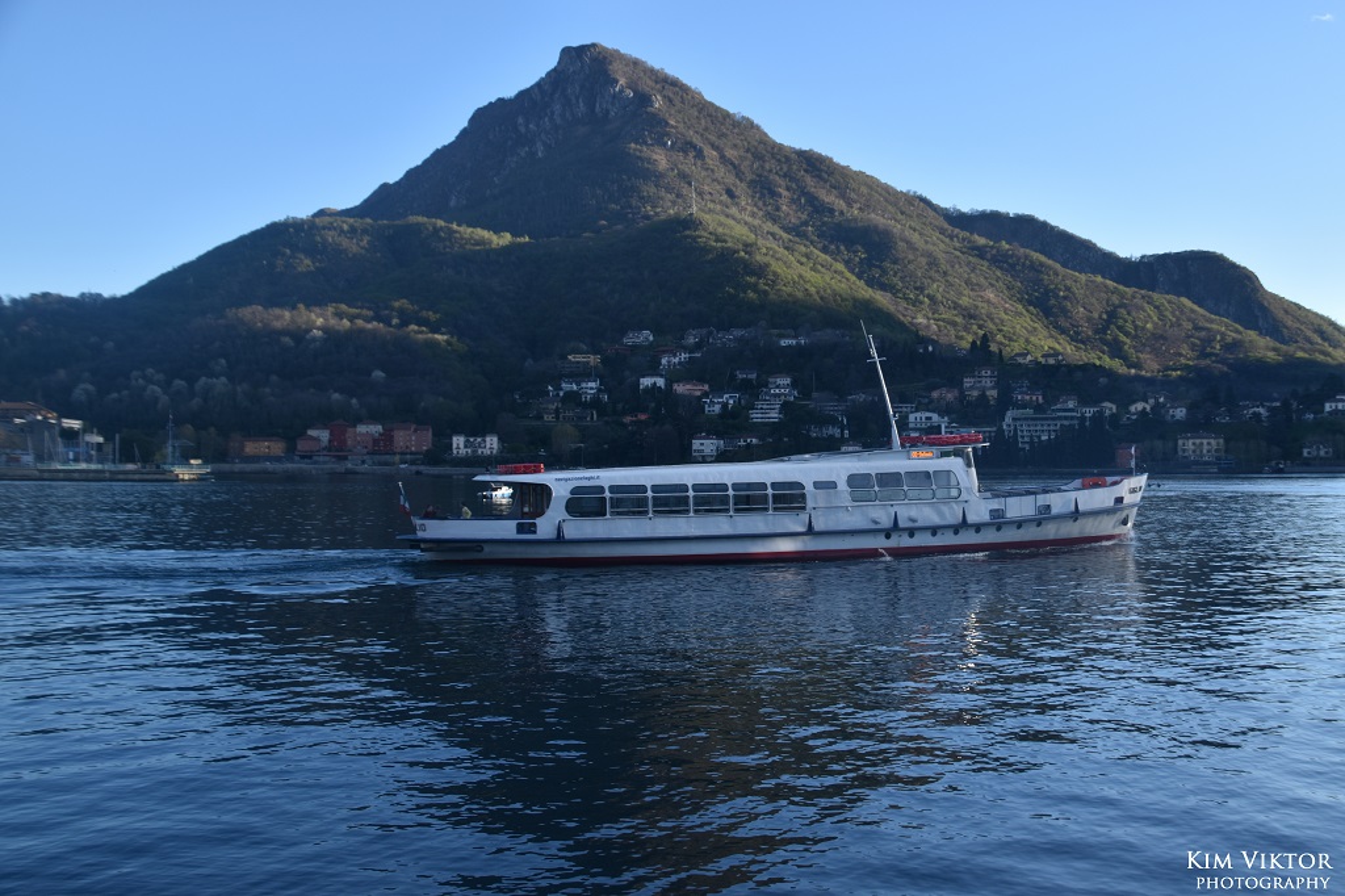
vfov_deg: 10.7
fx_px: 4762
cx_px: 672
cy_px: 448
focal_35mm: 128
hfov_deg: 16.1
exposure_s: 1/400
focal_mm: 85
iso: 200
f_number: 10
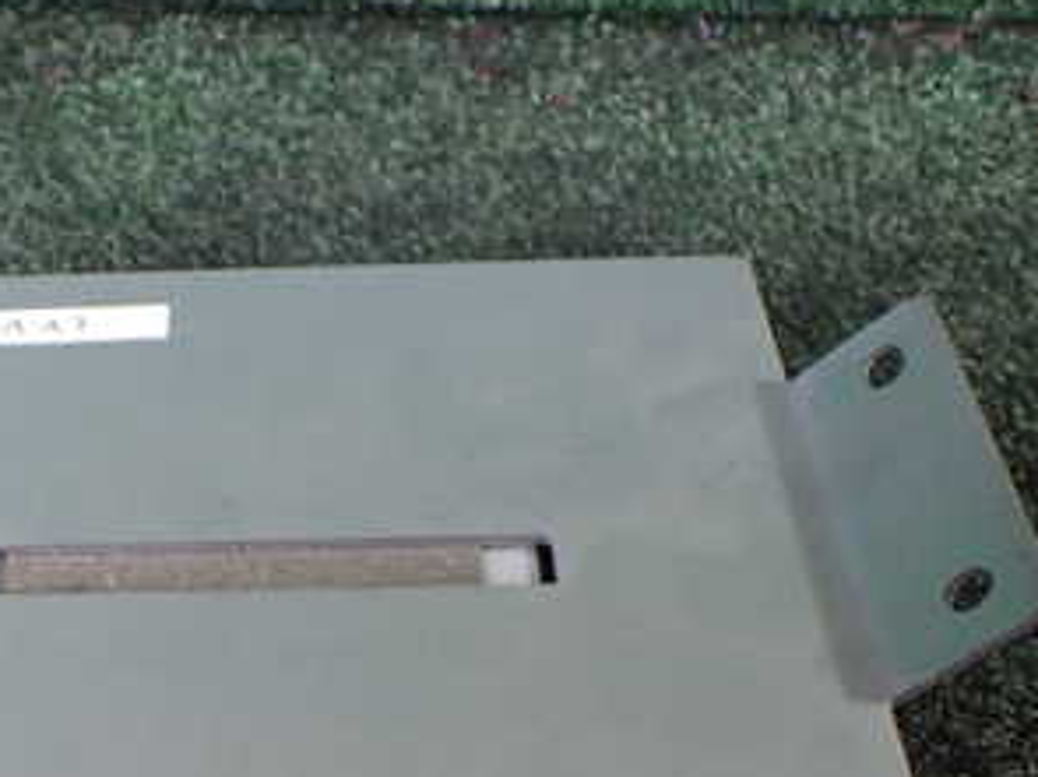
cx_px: 236
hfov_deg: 31.0
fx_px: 1828
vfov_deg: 23.7
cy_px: 605
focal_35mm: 61
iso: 800
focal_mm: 5.4
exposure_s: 1/40
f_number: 2.3
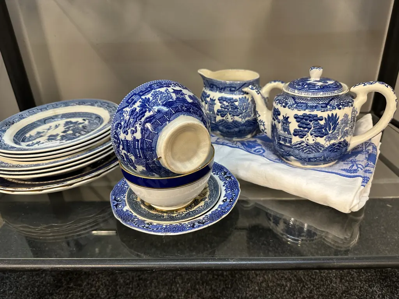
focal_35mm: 24
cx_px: 200
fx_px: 277
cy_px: 150
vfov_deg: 56.8
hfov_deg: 71.6
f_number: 1.78
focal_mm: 6.86
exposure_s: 1/50
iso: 250
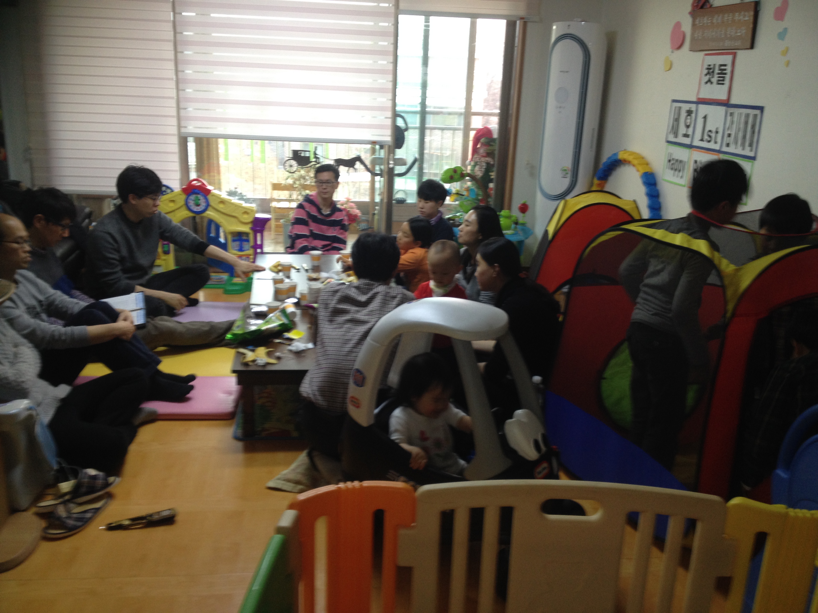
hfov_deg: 52.6
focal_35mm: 35
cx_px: 409
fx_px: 827
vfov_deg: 40.7
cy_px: 306
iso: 64
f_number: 2.4
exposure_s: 1/20
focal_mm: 4.28
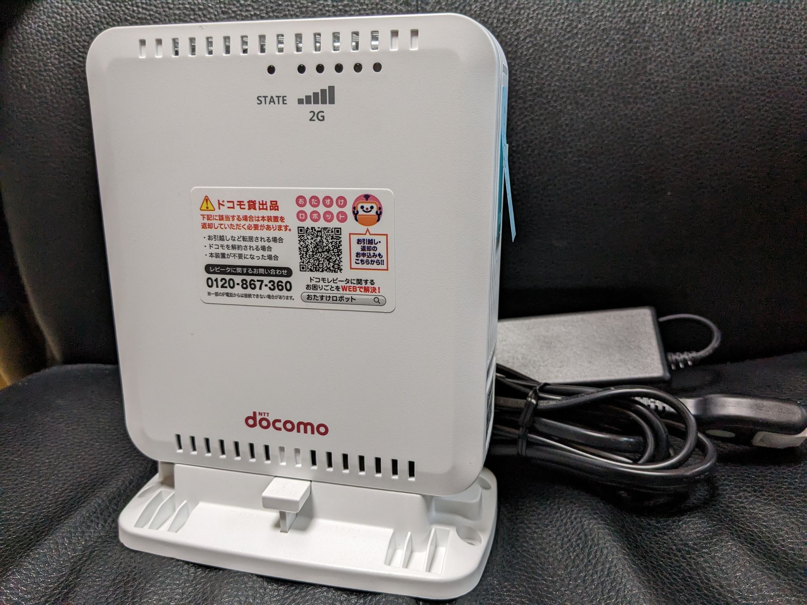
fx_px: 629
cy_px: 302
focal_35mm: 27
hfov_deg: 65.3
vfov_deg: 51.4
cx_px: 404
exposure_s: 1/60
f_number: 1.73
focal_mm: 4.38
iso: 300
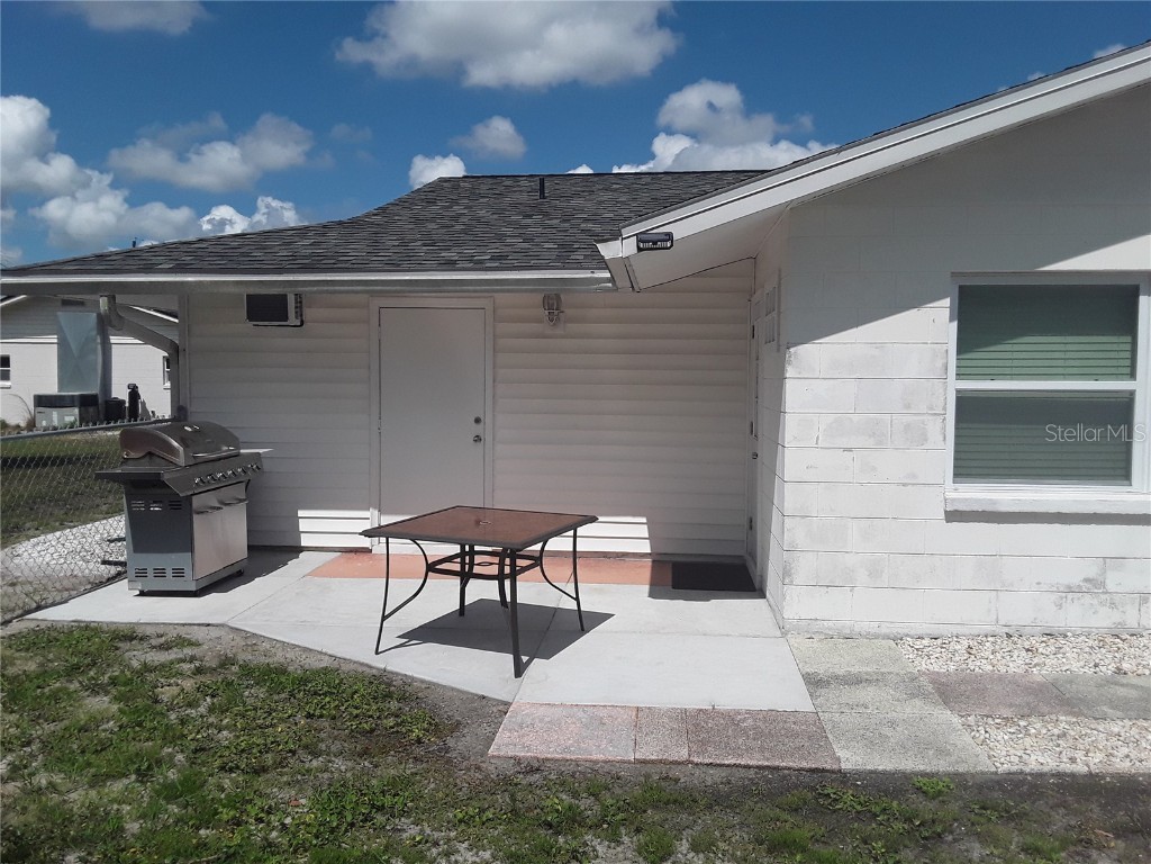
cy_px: 432
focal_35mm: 27
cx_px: 576
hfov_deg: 65.3
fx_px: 898
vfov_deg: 51.4
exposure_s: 1/3906
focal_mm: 2.91
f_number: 1.9
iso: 40
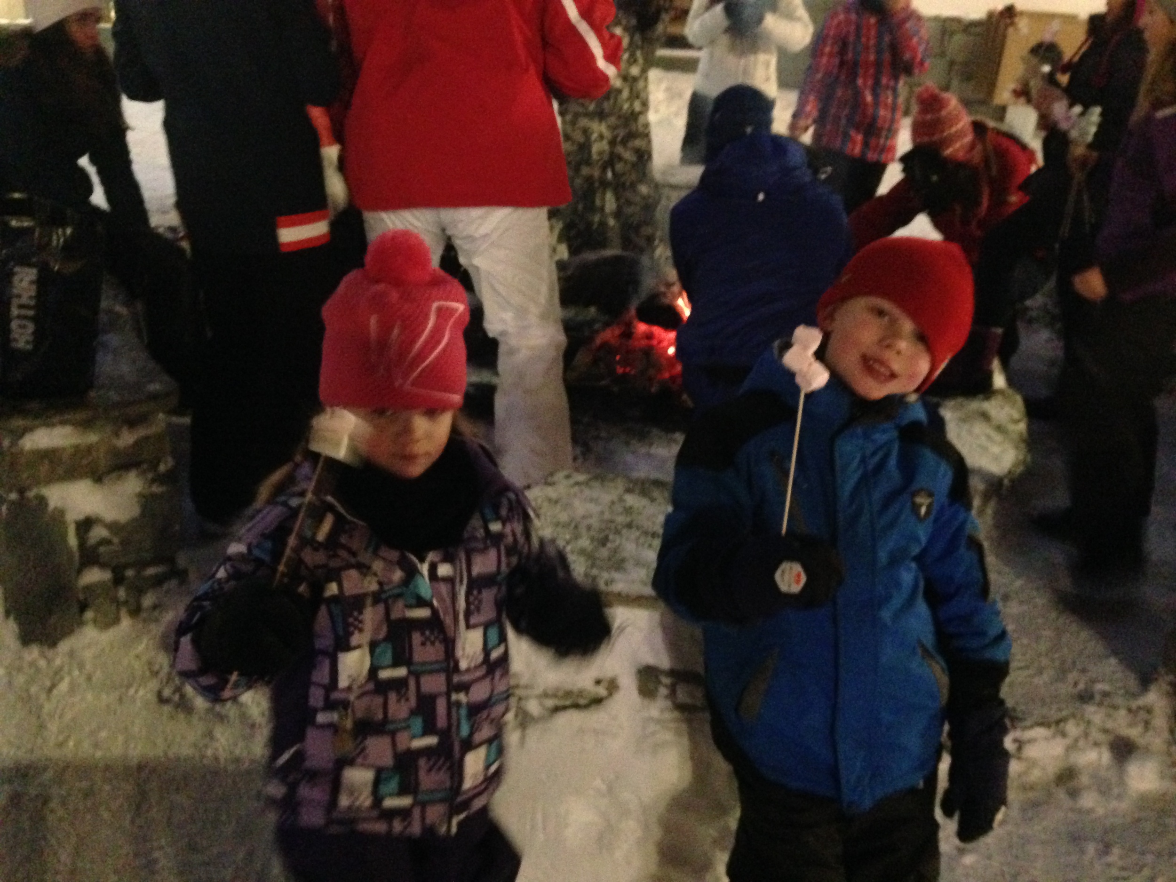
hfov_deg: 55.4
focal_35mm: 33
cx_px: 588
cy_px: 441
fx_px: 1121
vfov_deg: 42.9
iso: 800
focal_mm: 4.12
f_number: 2.4
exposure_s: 1/15
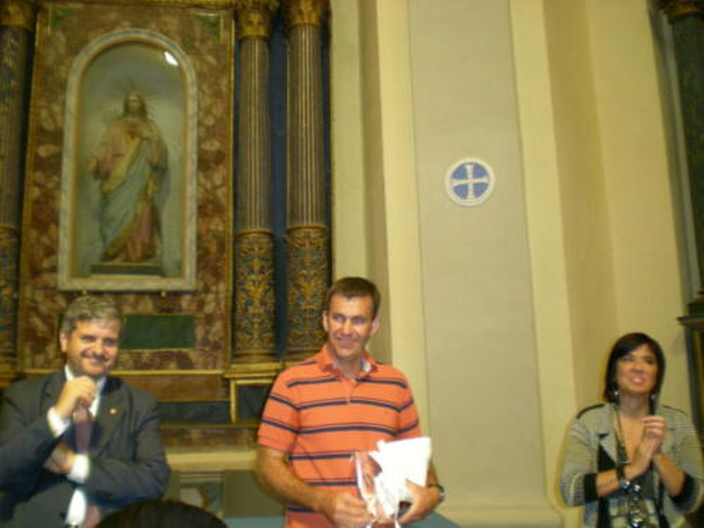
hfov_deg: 49.0
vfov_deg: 37.7
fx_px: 773
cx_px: 352
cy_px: 264
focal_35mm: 38
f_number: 3.1
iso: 189
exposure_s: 1/30
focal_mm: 6.3
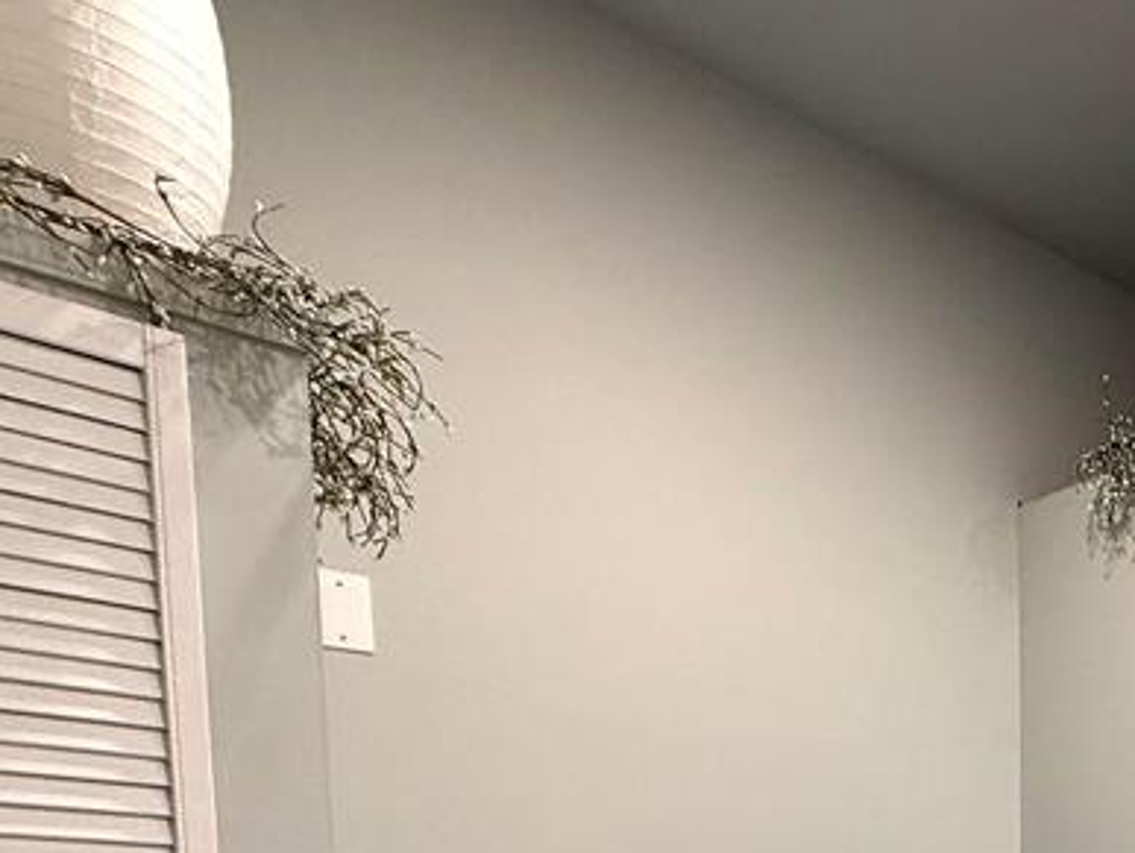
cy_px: 1055
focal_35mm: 37
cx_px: 1311
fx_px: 1214
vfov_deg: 31.5
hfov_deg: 38.9
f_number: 2.2
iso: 200
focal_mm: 2.22
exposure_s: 1/100
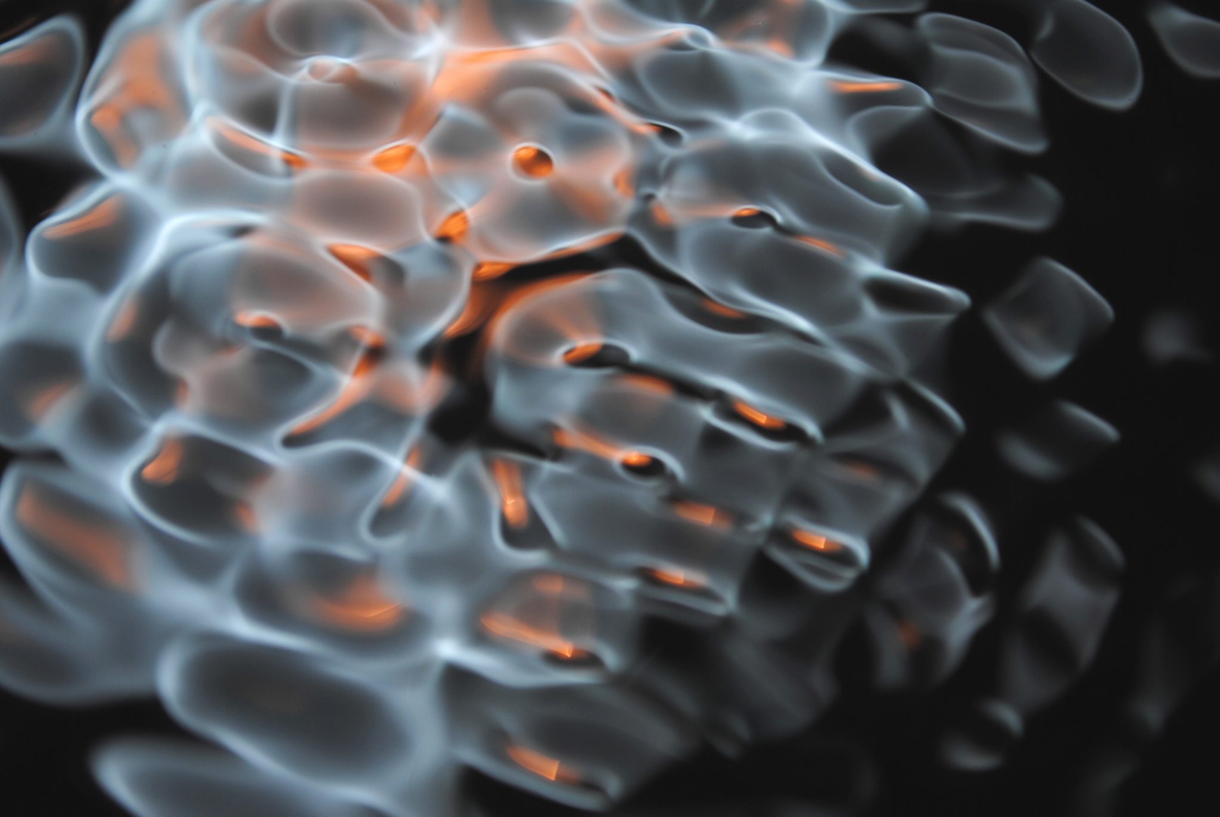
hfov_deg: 24.6
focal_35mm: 82
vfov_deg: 16.6
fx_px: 2799
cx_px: 610
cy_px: 408
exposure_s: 1/15
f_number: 5.6
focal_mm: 55
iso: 100
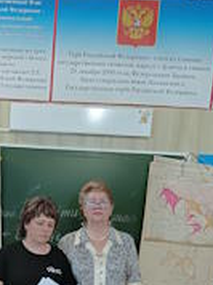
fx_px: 518
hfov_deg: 22.3
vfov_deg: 28.3
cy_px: 304
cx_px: -3
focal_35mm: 63
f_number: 1.9
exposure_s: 1/50
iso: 574
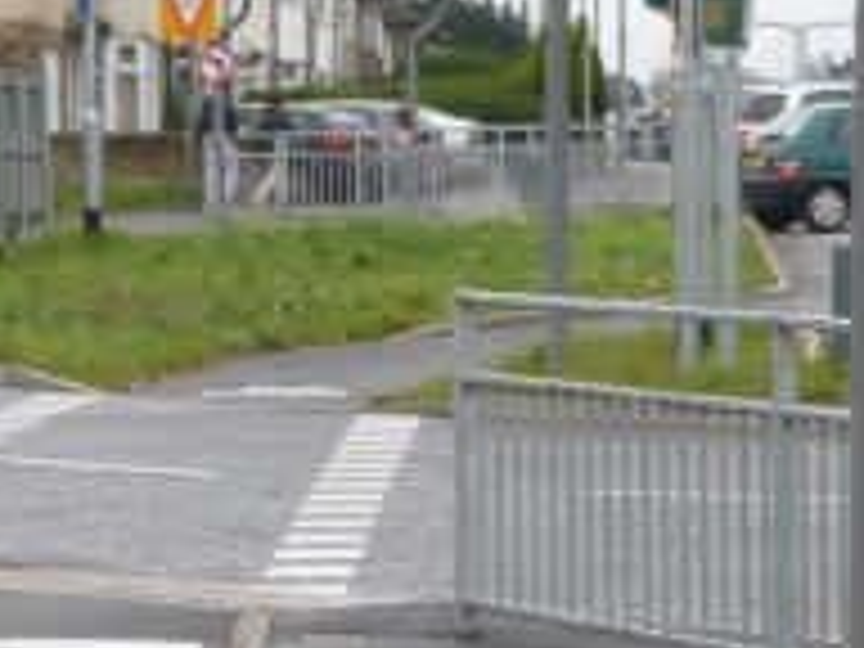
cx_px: 450
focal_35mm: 242
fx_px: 6040
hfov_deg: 8.2
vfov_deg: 6.1
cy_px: 713
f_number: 3.3
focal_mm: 11
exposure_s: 1/80
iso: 100
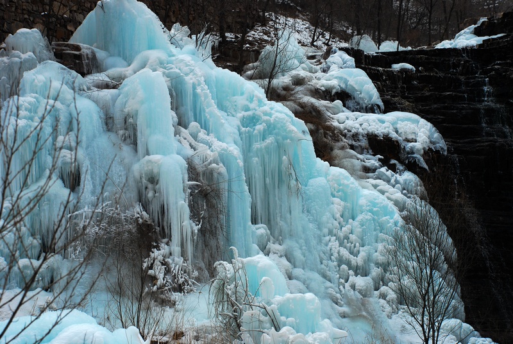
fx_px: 1070
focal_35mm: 75
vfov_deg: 18.2
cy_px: 172
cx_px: 256
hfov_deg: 27.0
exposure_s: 1/200
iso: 200
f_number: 7.1
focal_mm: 50
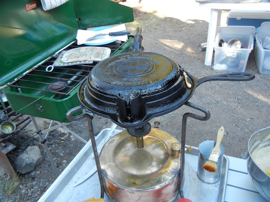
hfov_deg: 60.0
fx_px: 234
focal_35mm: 30
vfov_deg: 46.8
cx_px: 135
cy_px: 101
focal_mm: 5.4
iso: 160
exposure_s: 1/48.7
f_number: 3.5
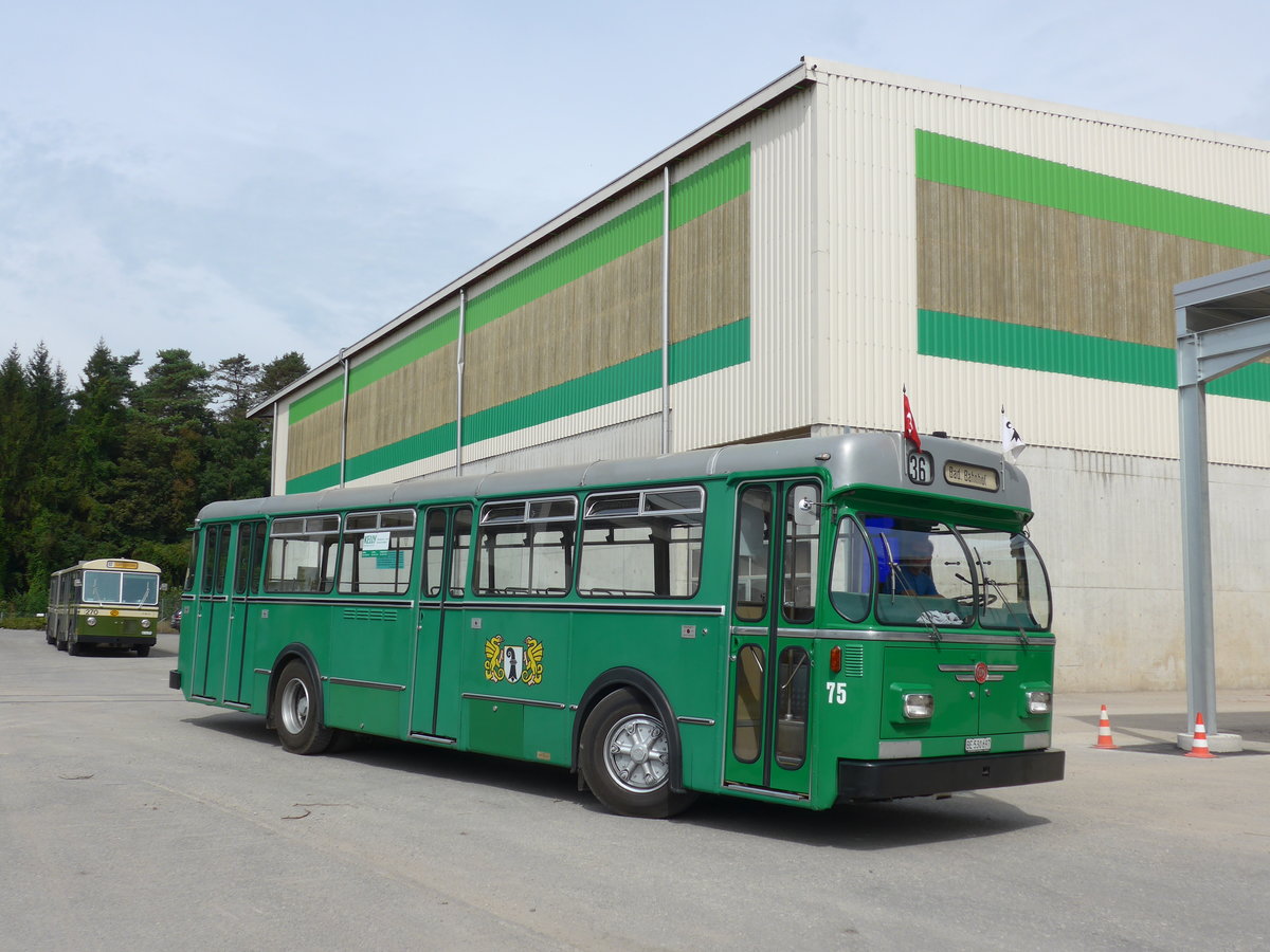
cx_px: 635
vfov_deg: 39.7
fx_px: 1321
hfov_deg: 51.4
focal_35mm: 36
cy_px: 476
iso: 80
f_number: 3.2
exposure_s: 1/2000
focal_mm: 7.5
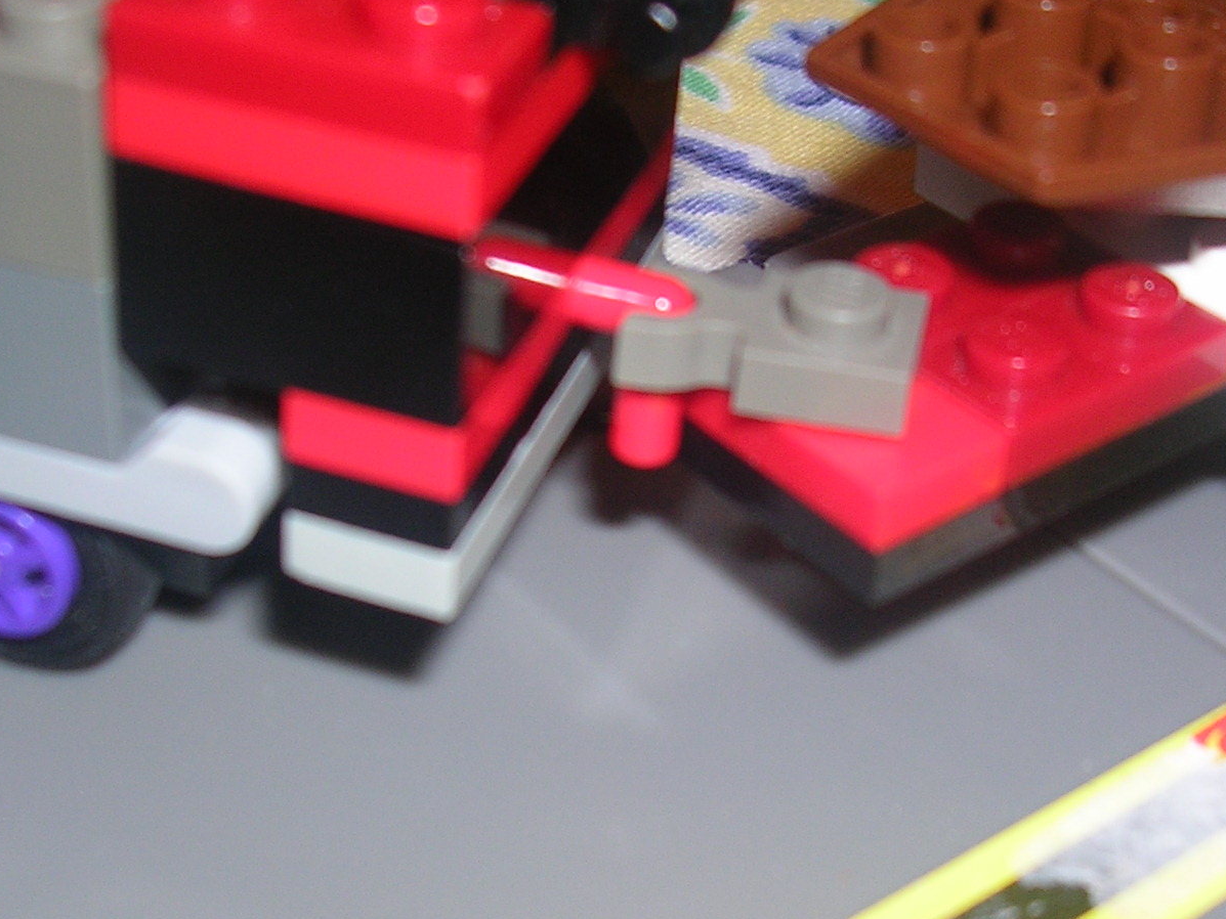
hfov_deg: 29.8
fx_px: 2302
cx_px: 561
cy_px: 495
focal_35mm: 65
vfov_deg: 22.6
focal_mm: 5.8
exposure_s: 1/60.1
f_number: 2.8
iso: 50
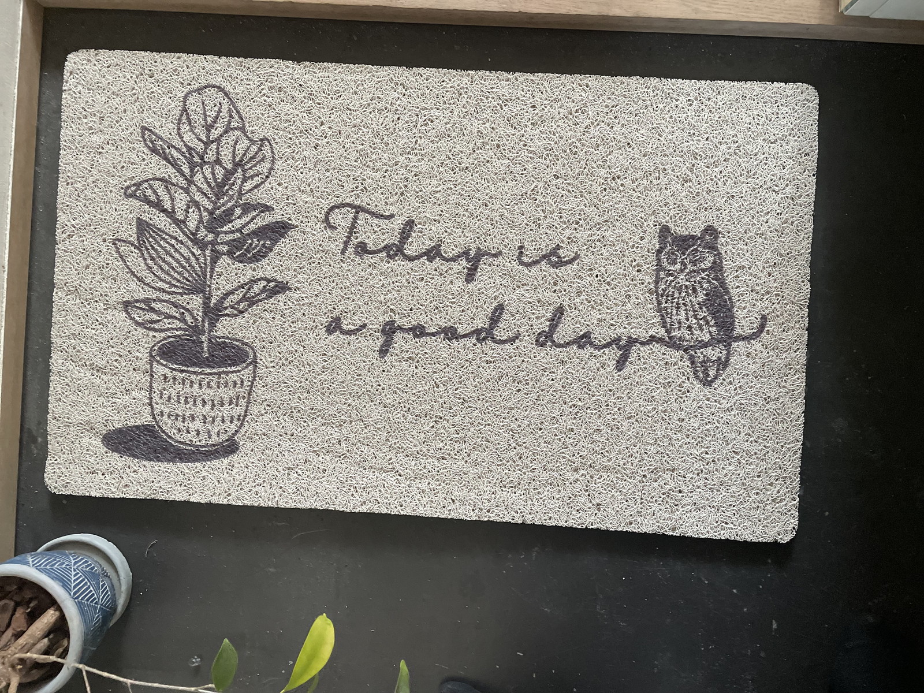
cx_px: 462
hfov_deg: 67.3
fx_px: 694
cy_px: 346
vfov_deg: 53.1
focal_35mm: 26
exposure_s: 1/60
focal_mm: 4.2
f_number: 1.6
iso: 400
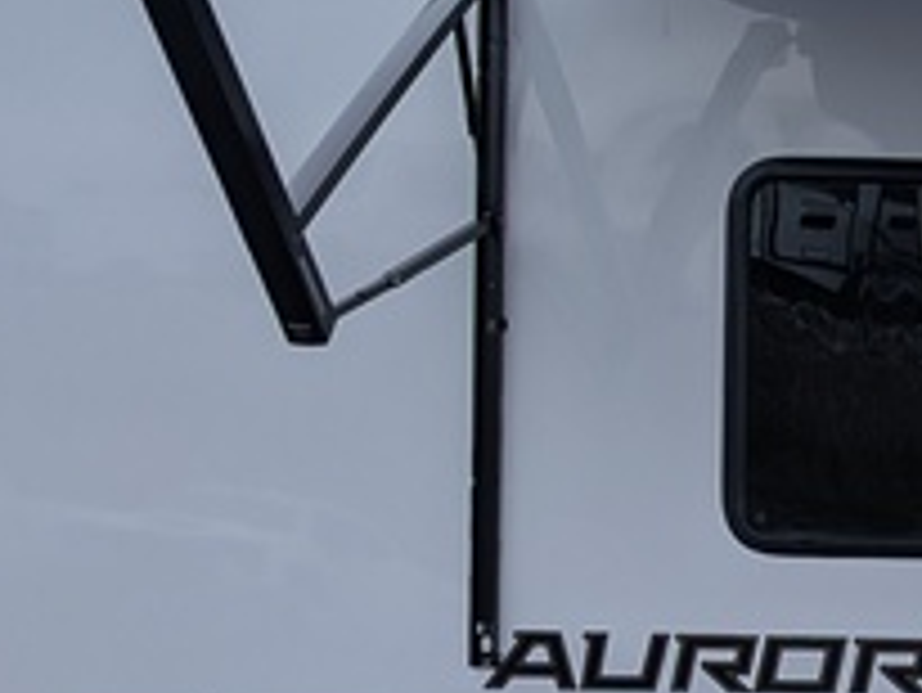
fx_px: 3198
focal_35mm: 120
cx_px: 1592
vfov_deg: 12.2
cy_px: 684
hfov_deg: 14.6
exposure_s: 1/567
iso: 18
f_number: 1.68
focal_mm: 6.9
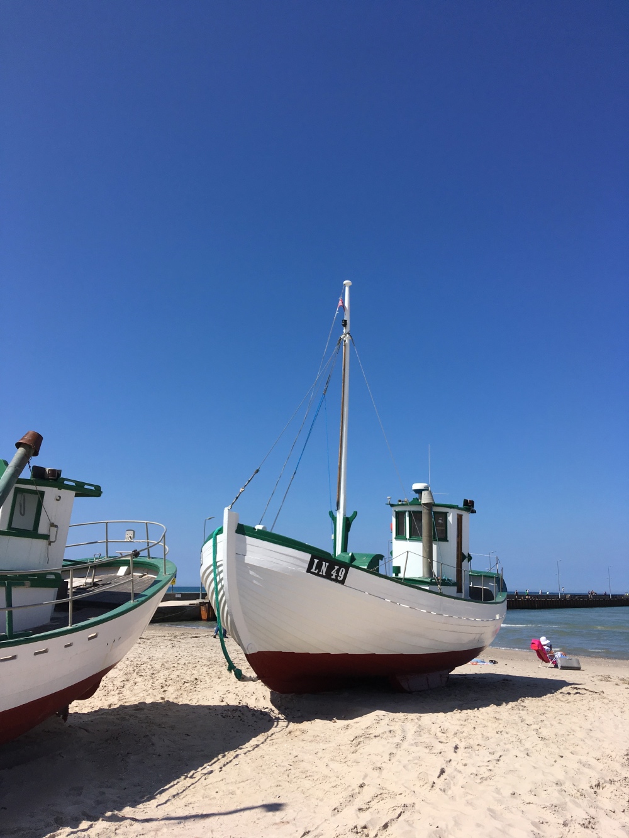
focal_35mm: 29
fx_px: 702
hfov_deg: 48.2
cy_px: 419
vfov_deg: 61.7
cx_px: 314
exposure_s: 1/3077
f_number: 2.2
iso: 25
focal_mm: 4.15
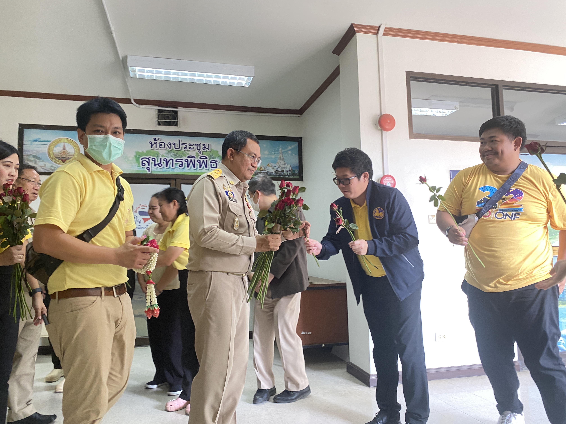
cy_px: 212
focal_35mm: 26
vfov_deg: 53.1
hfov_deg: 67.3
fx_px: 425
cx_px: 283
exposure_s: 1/60
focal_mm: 4.25
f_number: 1.8
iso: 160
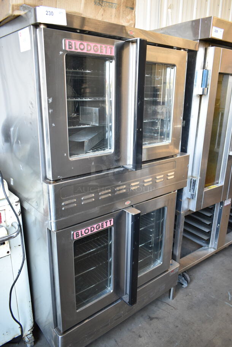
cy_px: 174
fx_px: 261
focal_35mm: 27
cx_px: 116
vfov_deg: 67.3
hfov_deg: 48.0
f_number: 3.5
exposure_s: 1/30
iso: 450
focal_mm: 18
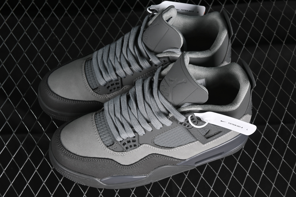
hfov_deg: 27.0
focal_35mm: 75
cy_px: 98
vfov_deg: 18.2
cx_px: 148
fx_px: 617
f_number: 6.3
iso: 160
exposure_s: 1/60
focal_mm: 50
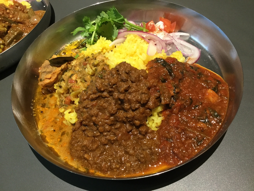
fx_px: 227
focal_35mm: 31
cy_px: 96
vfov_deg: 45.4
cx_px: 127
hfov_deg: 58.4
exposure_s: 1/30
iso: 100
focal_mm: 3.3
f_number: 2.4
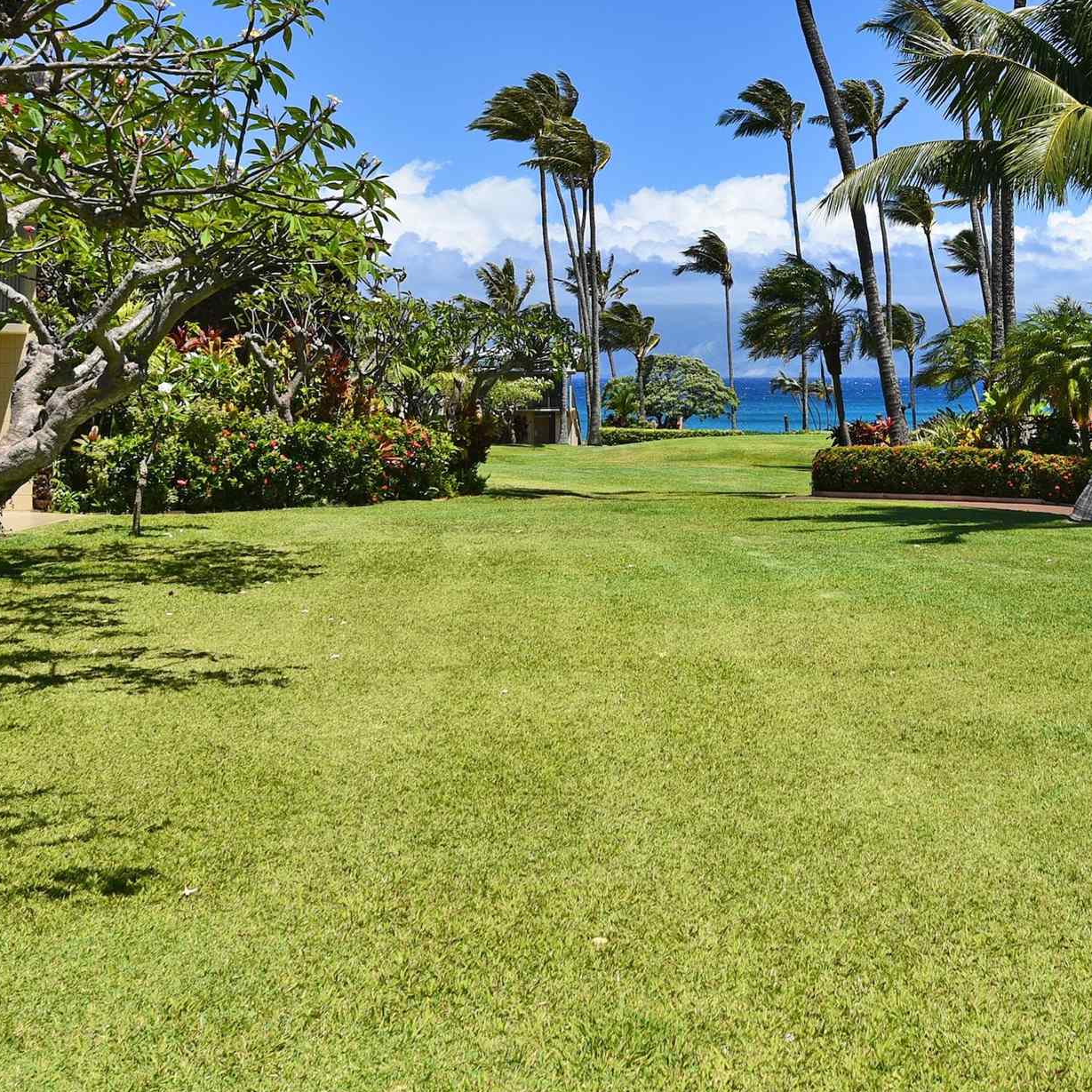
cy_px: 269
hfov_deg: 32.7
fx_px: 1820
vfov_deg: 32.7
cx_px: 833
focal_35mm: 51
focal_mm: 24
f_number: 11
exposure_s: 1/200
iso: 100
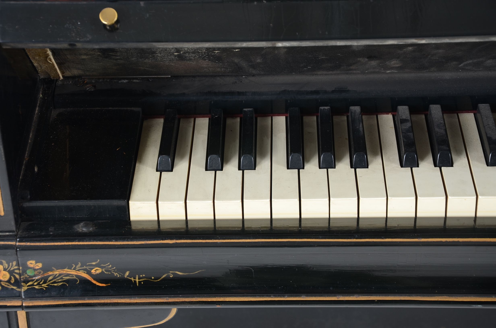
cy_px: 164
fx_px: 1361
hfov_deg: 20.7
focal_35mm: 99
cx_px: 248
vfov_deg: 13.8
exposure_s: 1/100
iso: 160
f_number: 6.3
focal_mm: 66
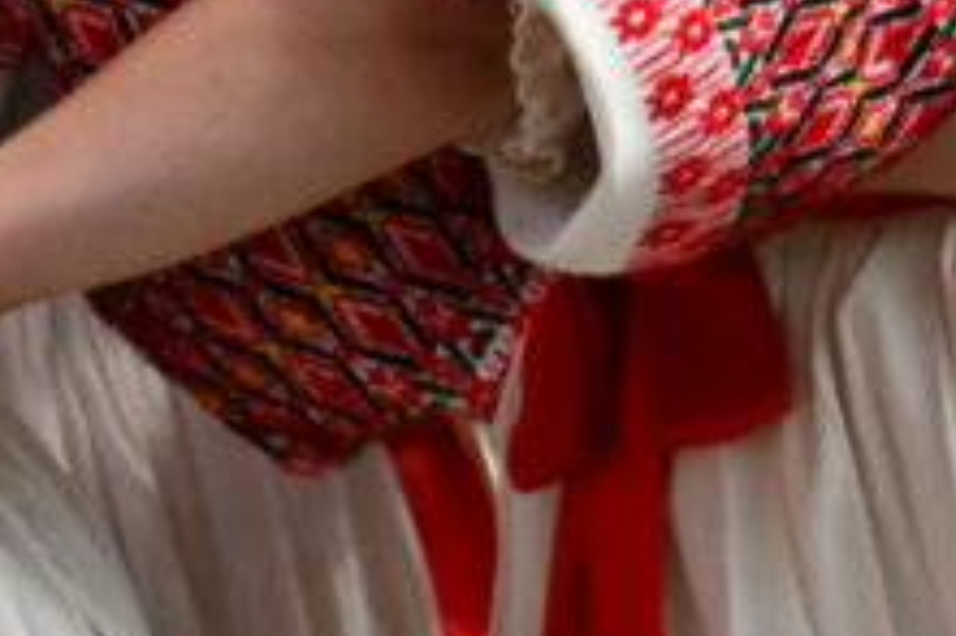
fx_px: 21387
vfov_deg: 1.7
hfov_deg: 2.6
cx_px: -290
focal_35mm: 806
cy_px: -591
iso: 3200
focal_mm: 116
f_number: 9
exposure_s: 1/320
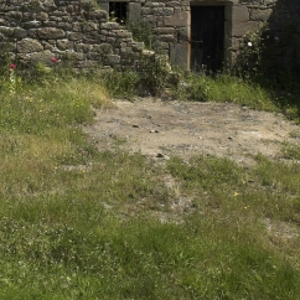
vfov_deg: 23.9
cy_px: -12
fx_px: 670
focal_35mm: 68
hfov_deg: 23.4
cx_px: -43
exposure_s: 1/125
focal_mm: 17
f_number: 11
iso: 100
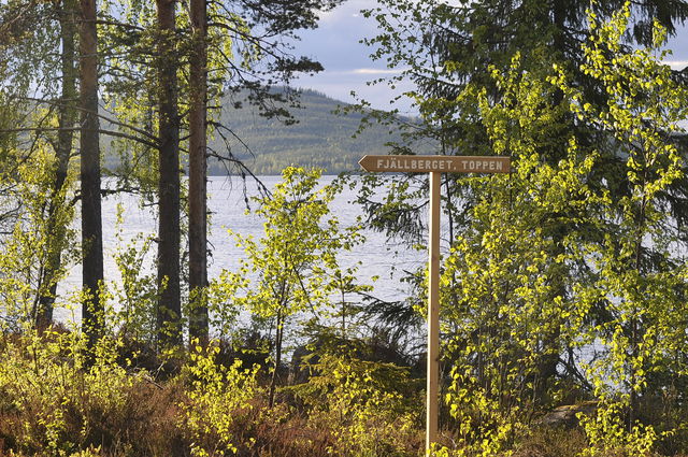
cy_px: 228
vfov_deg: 13.0
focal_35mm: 105
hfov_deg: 19.5
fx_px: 2004
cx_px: 344
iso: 250
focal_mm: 70
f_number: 8
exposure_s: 1/250
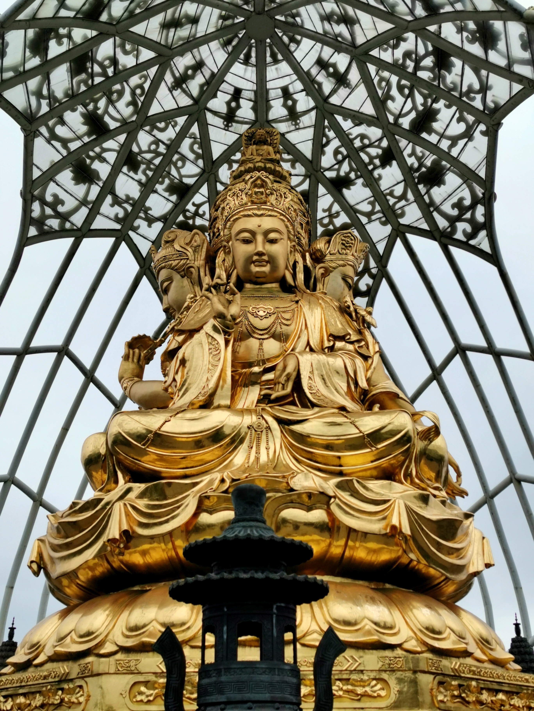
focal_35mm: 37
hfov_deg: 38.7
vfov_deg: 50.1
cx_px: 267
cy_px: 356
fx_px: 761
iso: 50
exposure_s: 1/2915
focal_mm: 5.56
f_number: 1.6
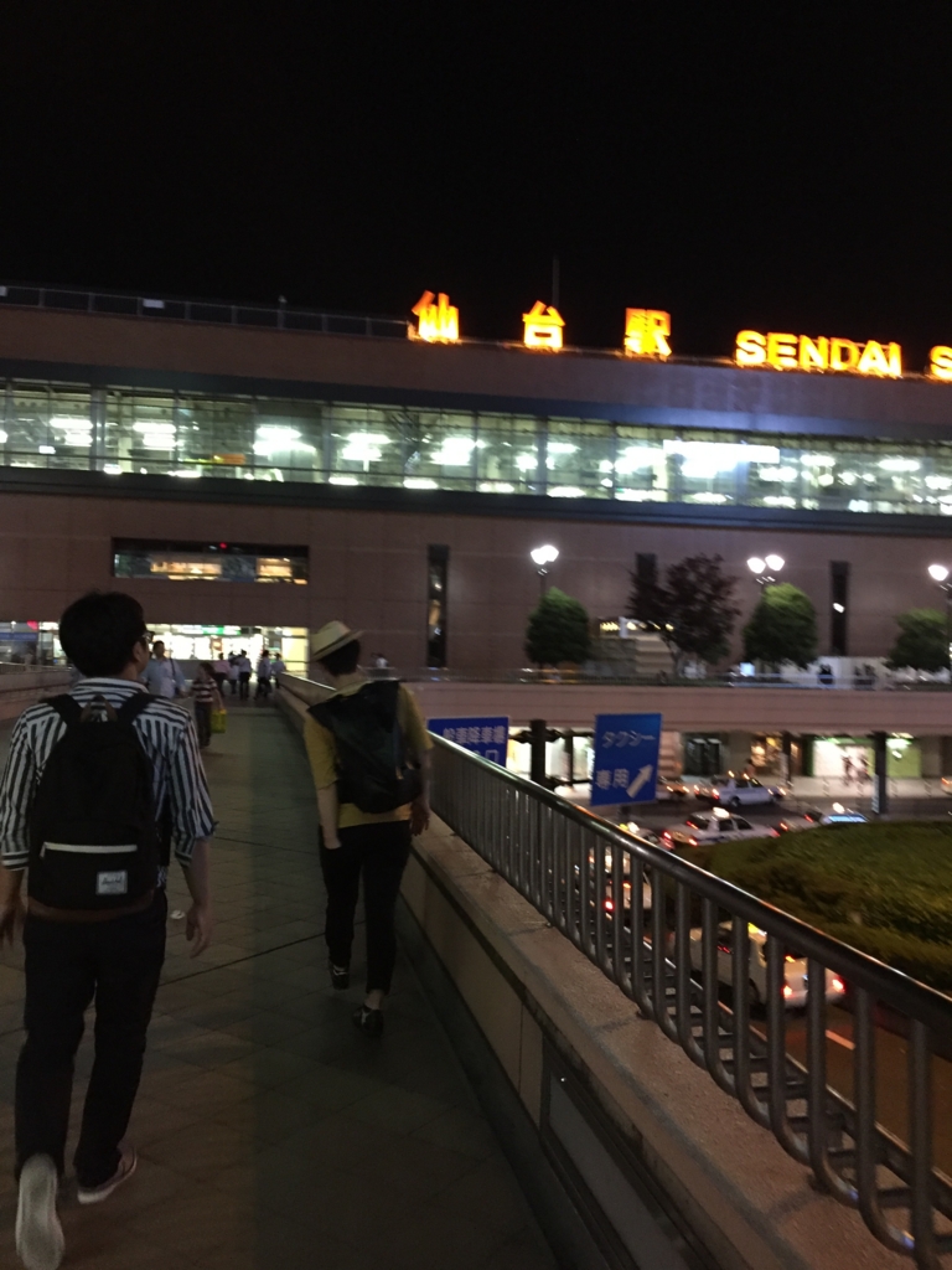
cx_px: 476
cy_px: 635
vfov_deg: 61.7
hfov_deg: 48.2
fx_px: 1063
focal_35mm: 29
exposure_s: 1/17
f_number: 2.2
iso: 250
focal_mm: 4.15
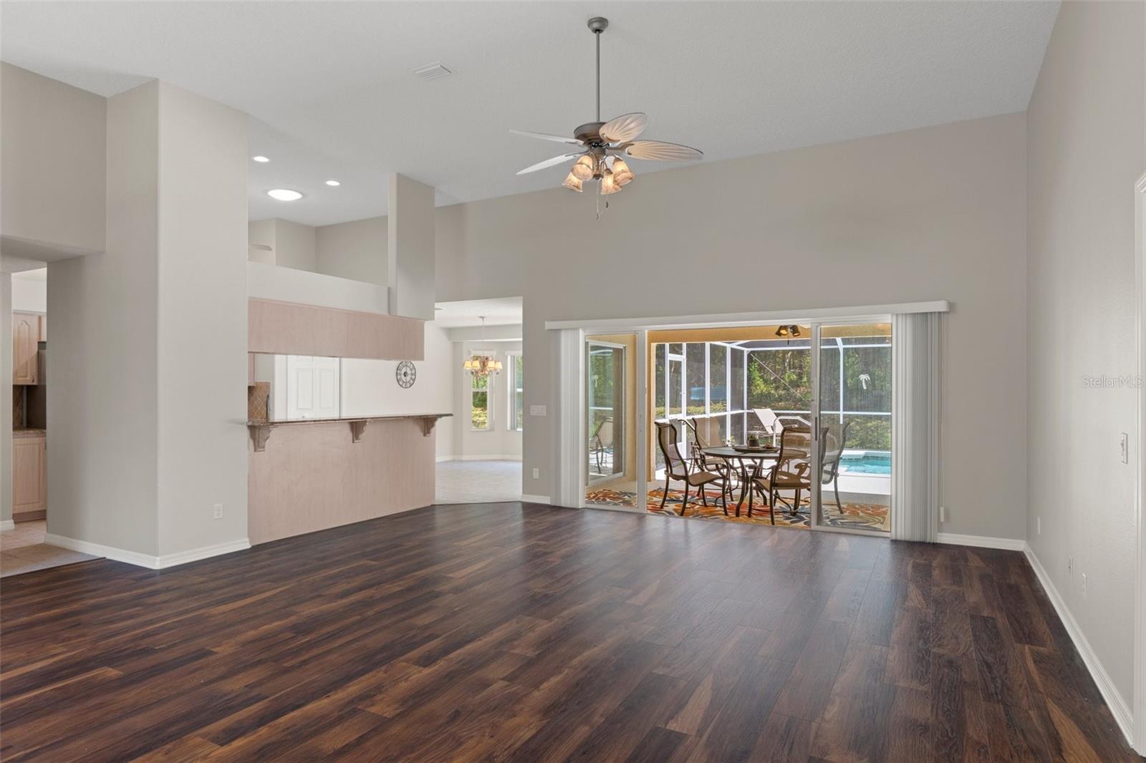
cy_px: 382
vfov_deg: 59.5
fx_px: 668
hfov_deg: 81.2
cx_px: 573
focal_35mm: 21
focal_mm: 14
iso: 320
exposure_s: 1/1.43
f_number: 8
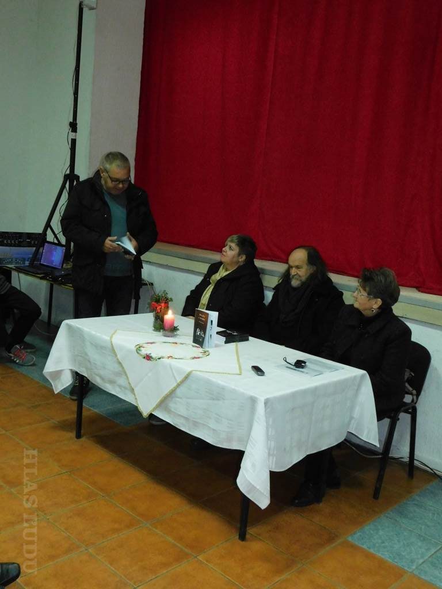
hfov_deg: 39.7
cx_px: 221
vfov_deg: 51.4
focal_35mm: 36
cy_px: 294
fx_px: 613
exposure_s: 1/30
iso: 800
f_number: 3.5
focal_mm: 6.3
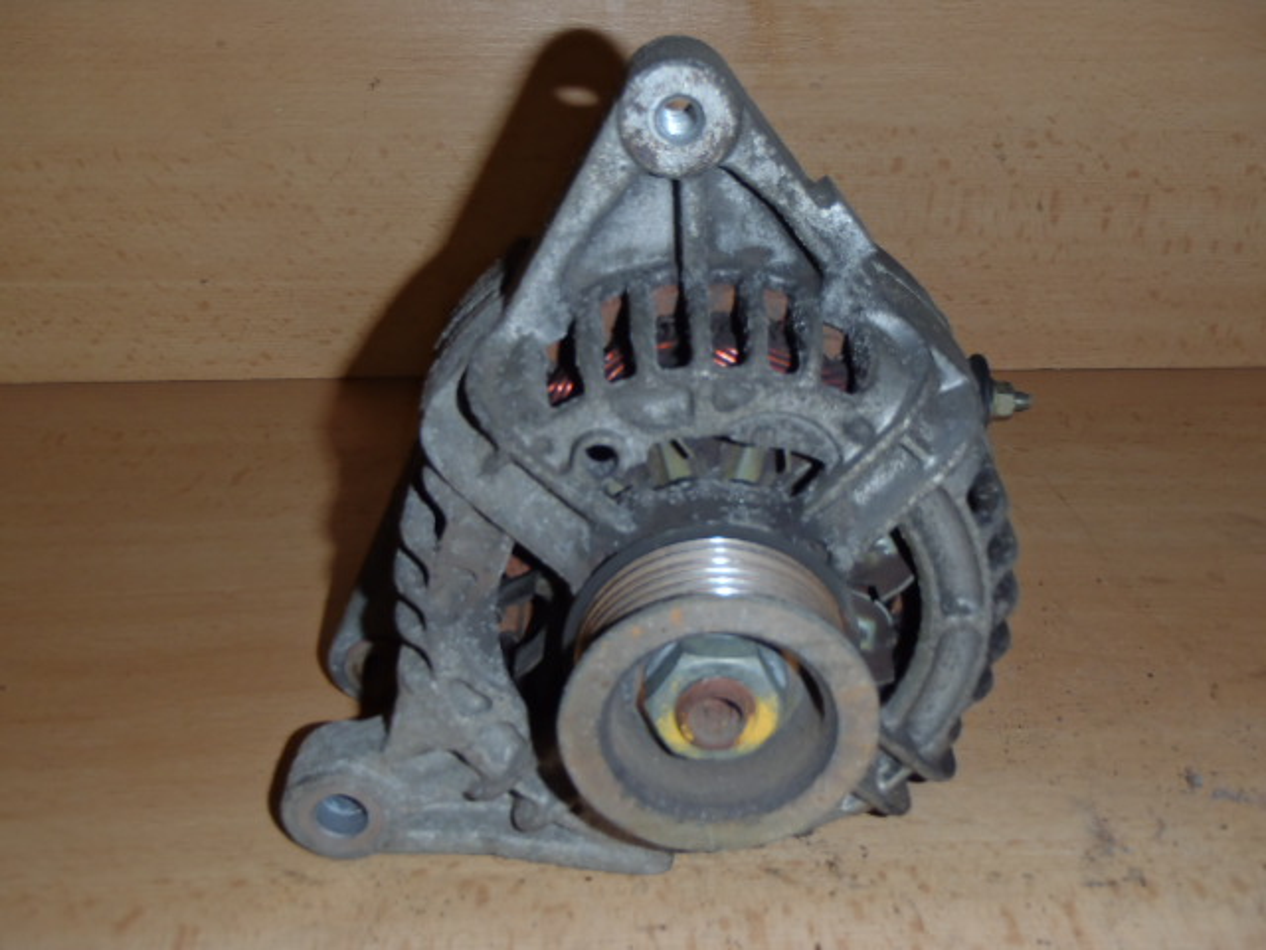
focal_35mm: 38
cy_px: 475
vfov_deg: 37.7
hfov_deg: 49.0
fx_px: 1390
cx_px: 633
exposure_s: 1/40
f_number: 4.6
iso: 100
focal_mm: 6.83
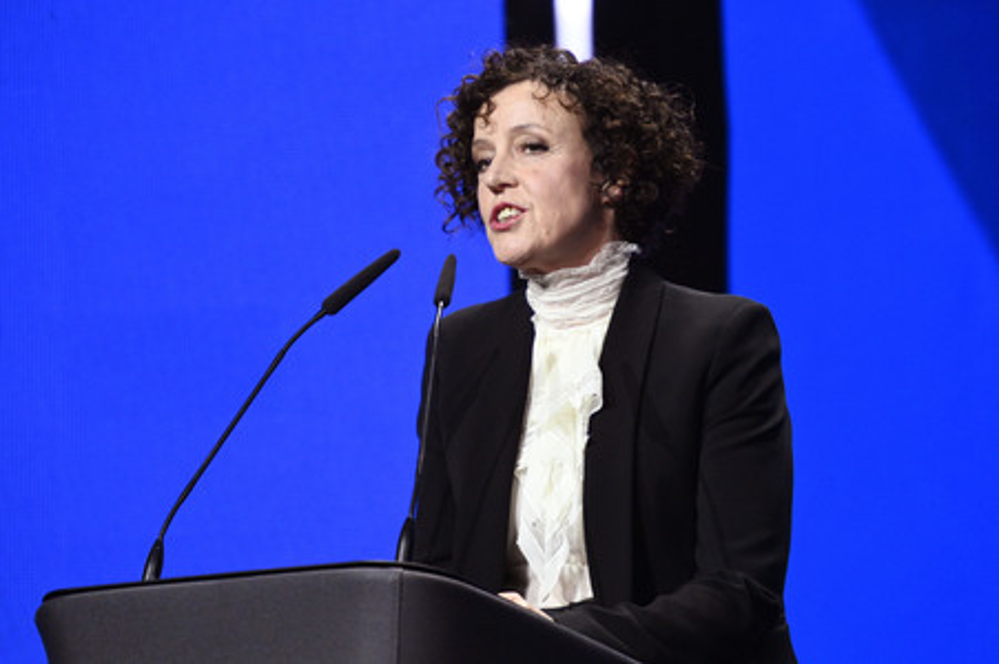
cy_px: 332
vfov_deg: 3.4
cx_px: 500
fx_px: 11092
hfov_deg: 5.2
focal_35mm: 400
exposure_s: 1/200
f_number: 5.6
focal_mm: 400
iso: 10000
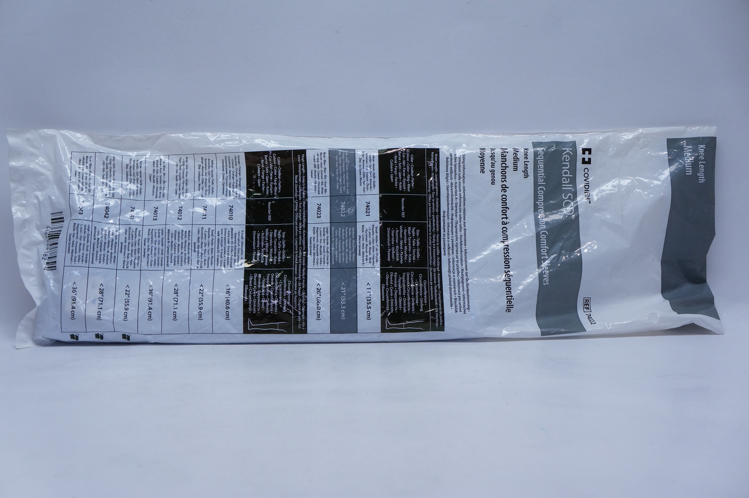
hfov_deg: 40.0
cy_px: 249
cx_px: 374
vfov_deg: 27.2
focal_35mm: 50
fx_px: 1029
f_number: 5.6
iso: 800
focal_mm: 33
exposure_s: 1/160
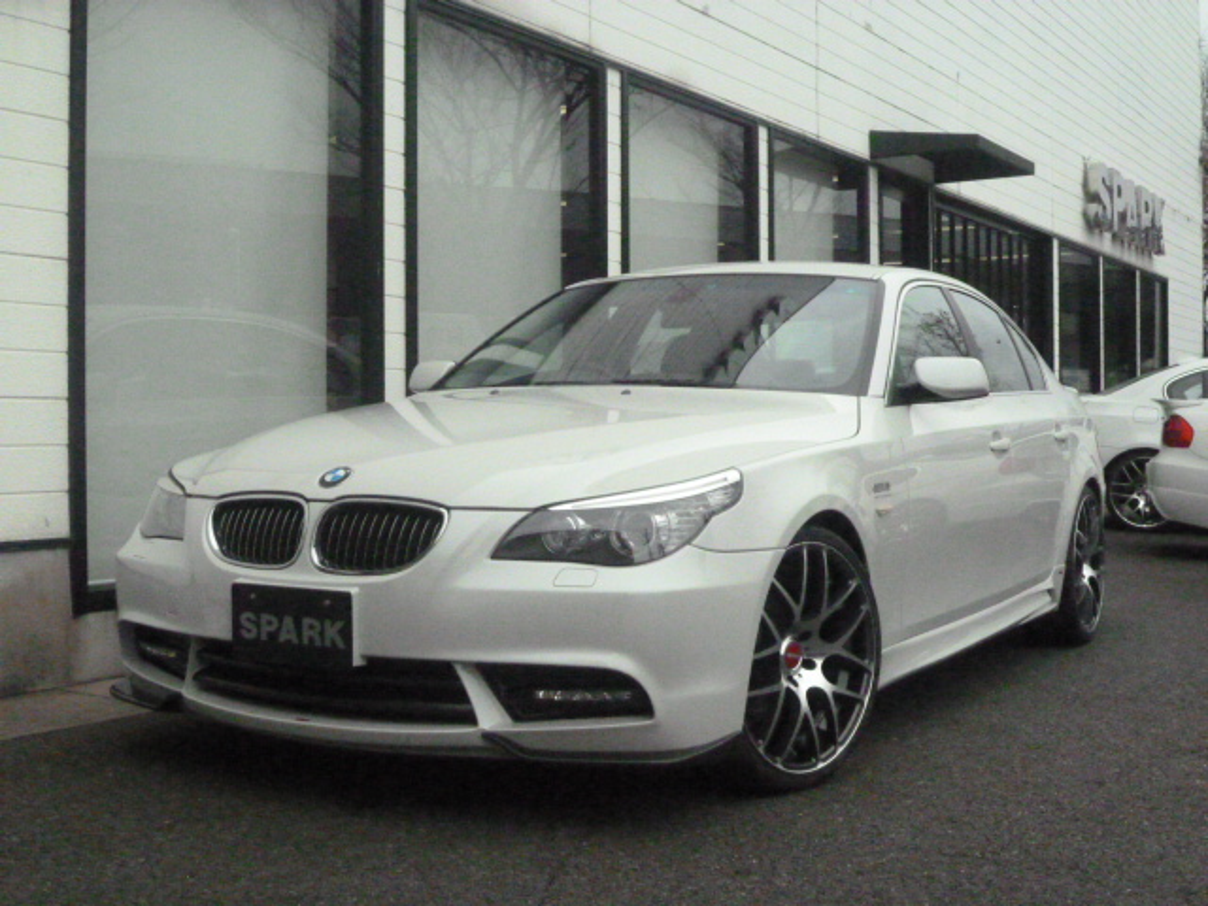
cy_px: 453
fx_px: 1640
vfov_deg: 30.9
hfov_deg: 40.4
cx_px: 604
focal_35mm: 47
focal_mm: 8.3
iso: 1600
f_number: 5.6
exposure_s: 1/1000
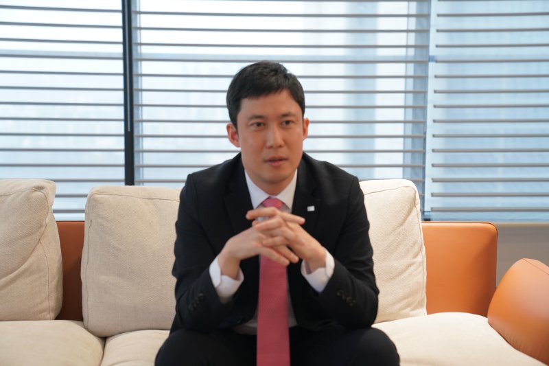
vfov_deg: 21.2
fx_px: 976
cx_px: 274
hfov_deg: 31.4
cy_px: 183
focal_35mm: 64
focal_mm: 64
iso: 2000
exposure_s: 1/160
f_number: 4
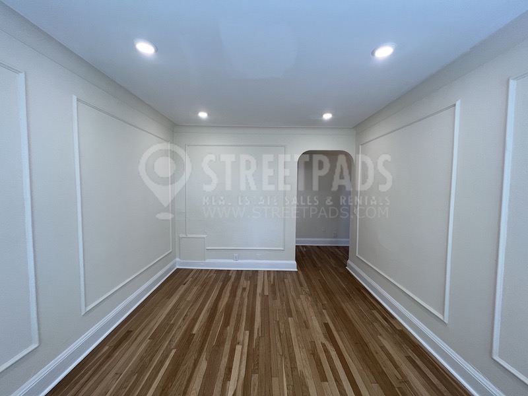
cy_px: 198
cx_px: 264
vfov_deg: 89.9
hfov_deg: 106.2
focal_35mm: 13
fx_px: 198
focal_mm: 1.57
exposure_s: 1/120
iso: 100
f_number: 1.8
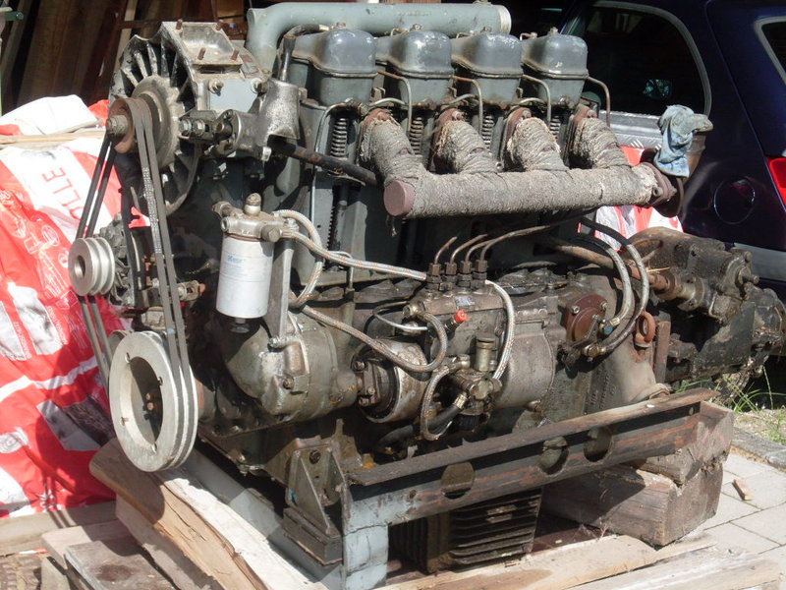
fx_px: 1839
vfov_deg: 18.2
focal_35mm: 81
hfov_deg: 24.1
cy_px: 295
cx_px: 393
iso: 80
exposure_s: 1/500
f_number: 4
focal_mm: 13.5
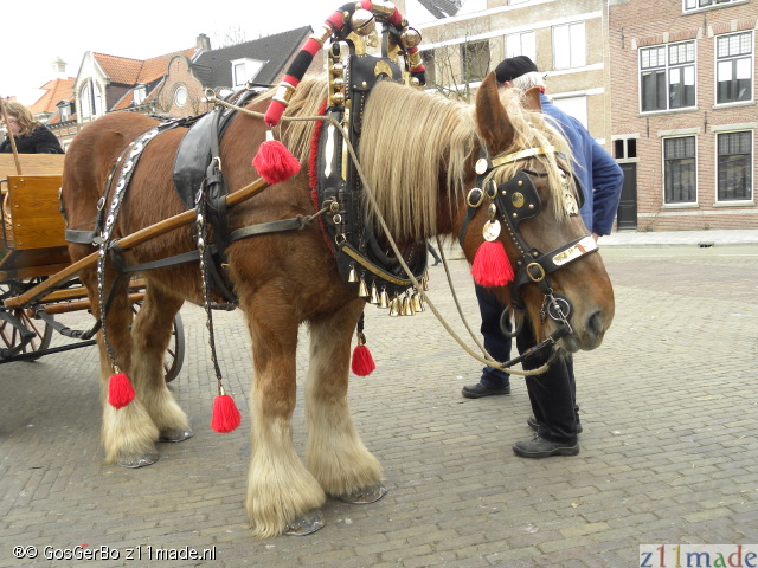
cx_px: 379
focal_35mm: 33
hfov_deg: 55.4
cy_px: 284
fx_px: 723
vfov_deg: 42.9
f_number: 2.8
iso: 64
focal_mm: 5.9
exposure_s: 1/88.1
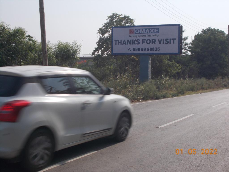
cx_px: 114
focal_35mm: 50
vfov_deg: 29.1
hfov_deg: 38.2
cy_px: 86
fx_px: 331
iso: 80
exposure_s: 1/125
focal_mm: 9
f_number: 11.3
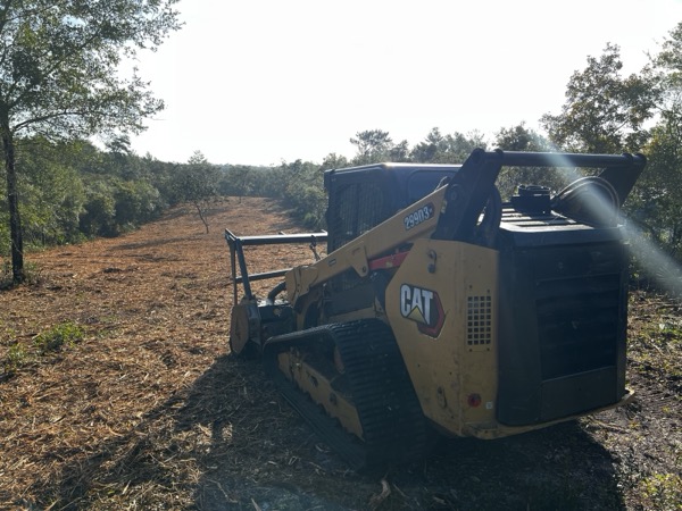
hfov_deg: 67.3
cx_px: 341
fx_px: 512
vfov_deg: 53.1
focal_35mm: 26
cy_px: 256
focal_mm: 5.7
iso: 50
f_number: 1.5
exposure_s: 1/705
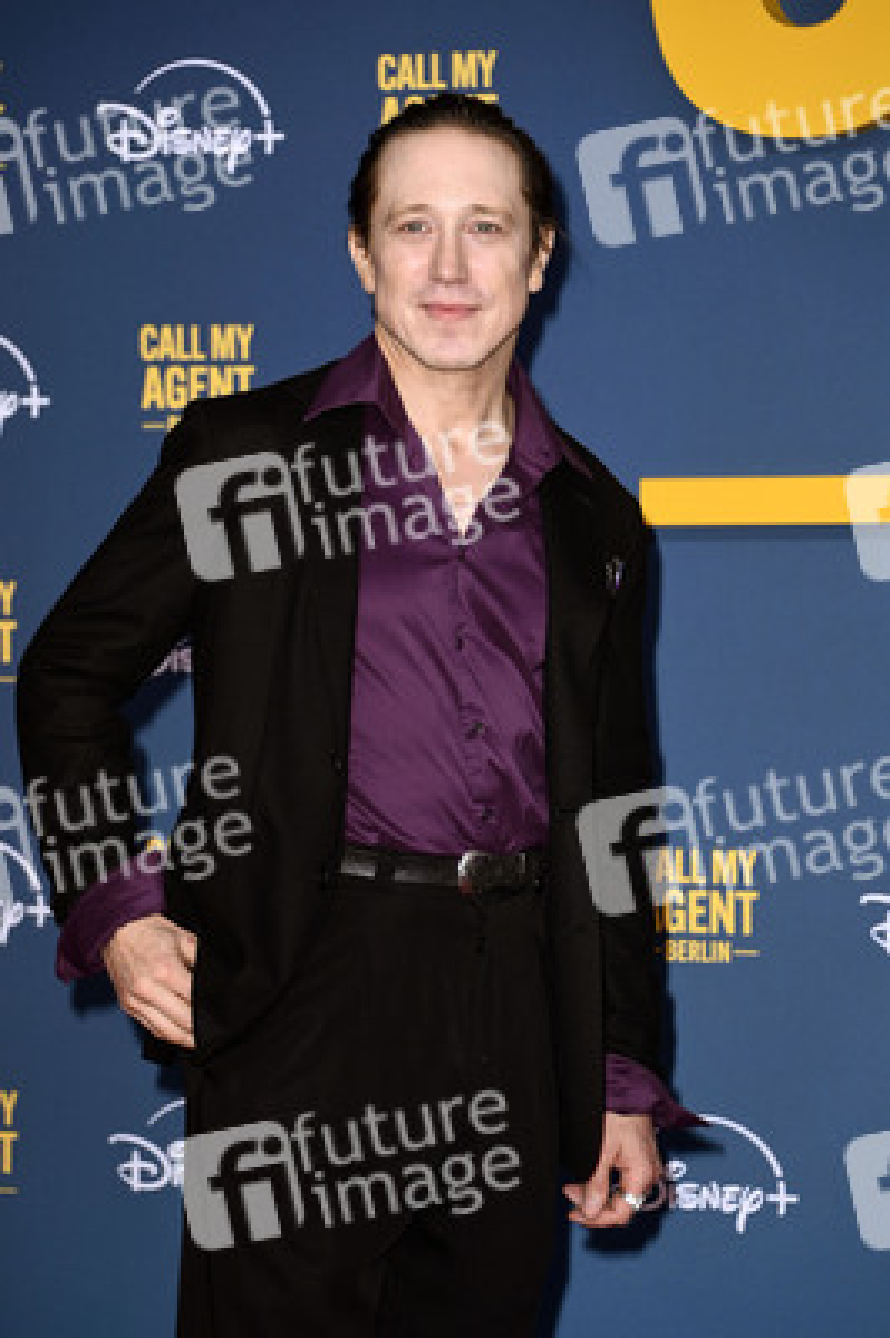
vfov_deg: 12.8
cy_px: 669
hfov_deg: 8.6
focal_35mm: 160
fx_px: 5943
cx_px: 445
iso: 800
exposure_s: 1/200
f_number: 5.6
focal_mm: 160
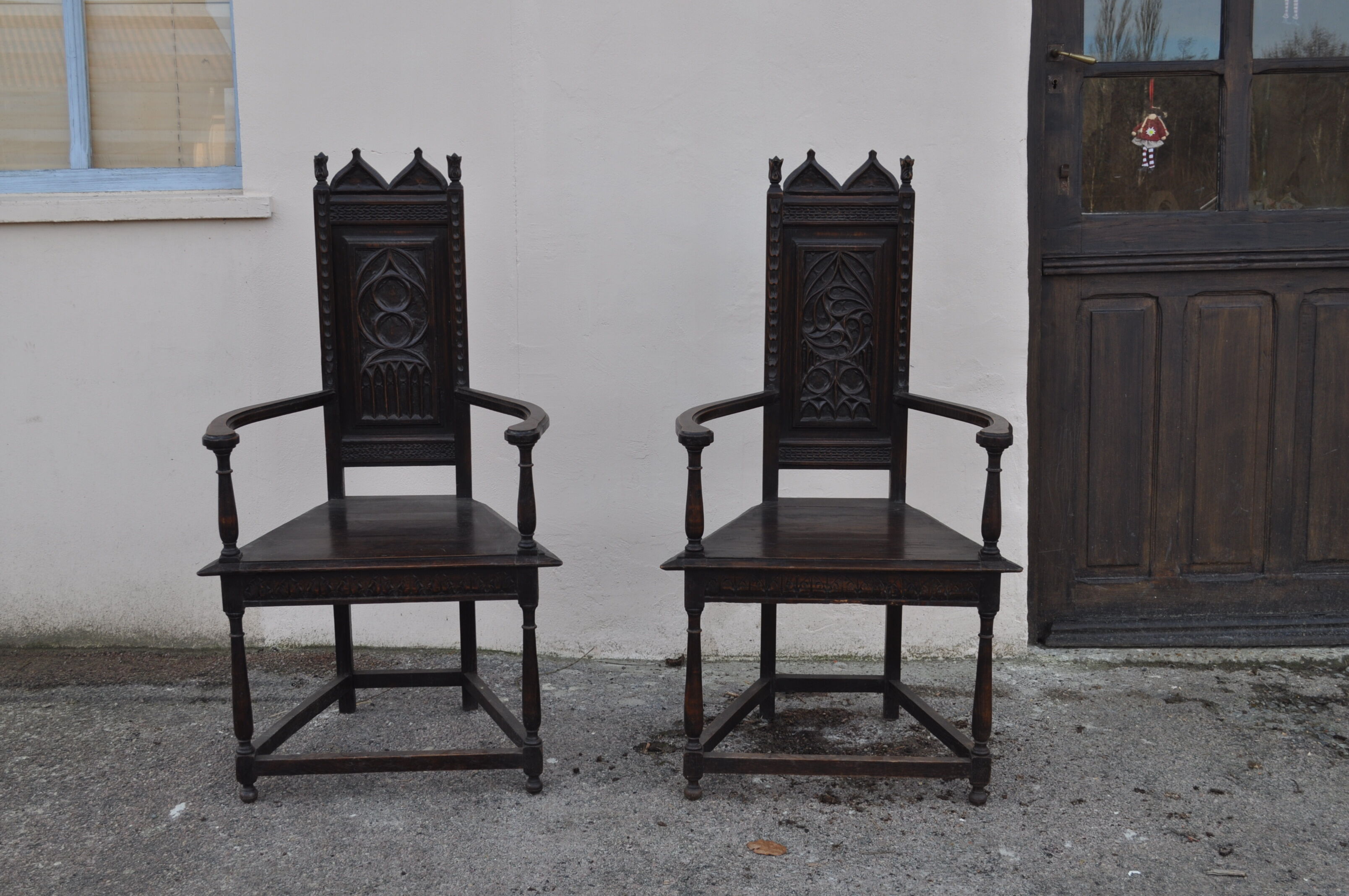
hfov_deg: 46.4
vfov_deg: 31.8
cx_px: 674
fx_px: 1572
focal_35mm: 42
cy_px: 448
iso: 200
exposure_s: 1/160
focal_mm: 28
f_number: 6.3
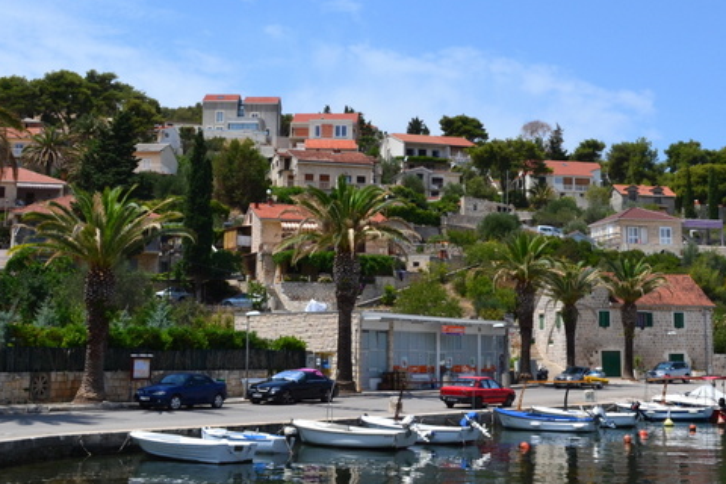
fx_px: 1109
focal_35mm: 55
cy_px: 163
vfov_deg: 24.5
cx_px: 442
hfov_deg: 36.1
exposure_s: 1/500
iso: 400
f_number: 11
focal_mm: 22
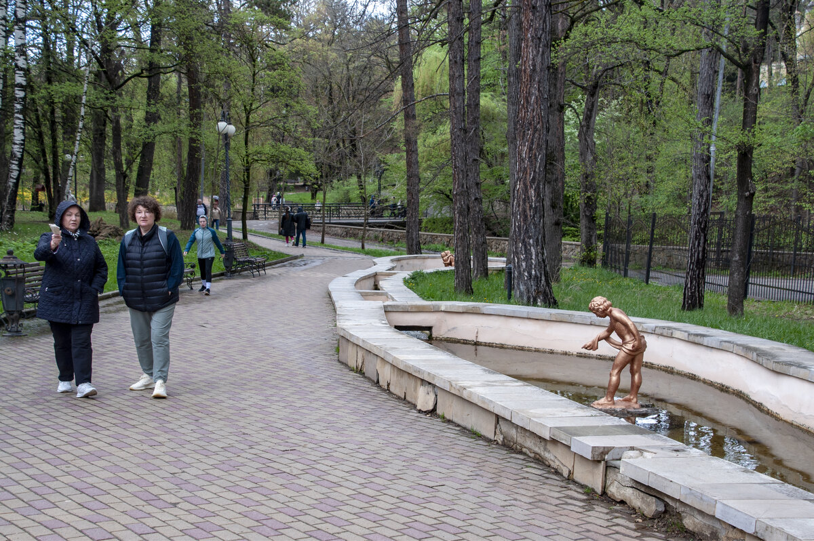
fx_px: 1186
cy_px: 270
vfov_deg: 25.7
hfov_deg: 37.9
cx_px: 407
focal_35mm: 52
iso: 640
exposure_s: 1/200
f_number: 7.1
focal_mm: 35
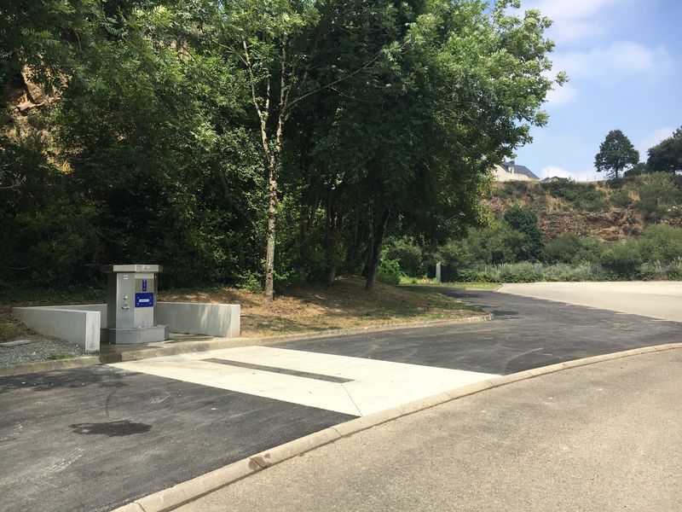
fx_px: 571
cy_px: 256
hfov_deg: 61.7
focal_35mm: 29
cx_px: 341
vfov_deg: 48.2
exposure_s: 1/1221
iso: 25
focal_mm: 4.15
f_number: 2.2
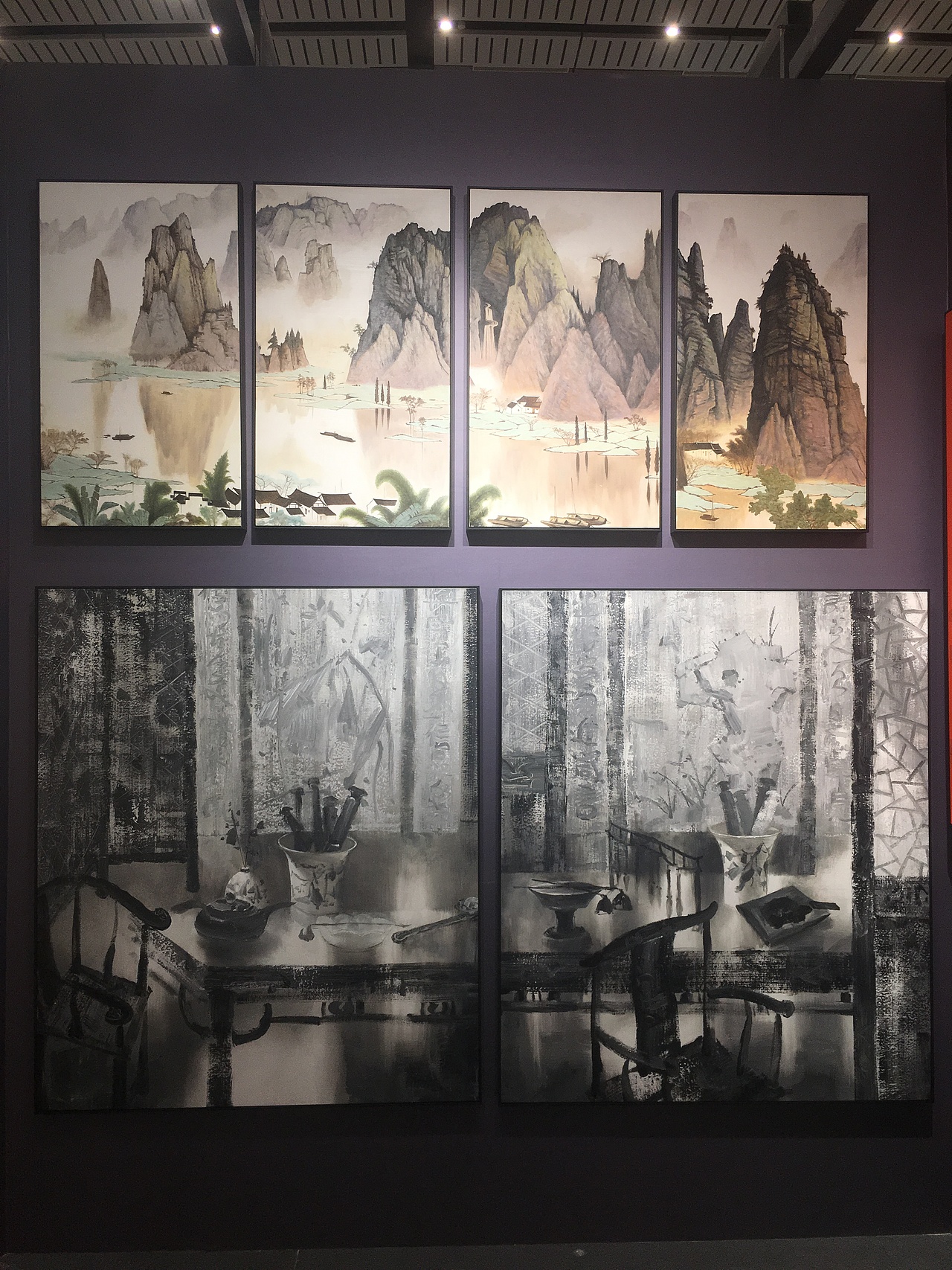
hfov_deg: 48.2
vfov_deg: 61.7
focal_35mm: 29
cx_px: 476
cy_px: 635
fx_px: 1064
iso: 32
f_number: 2.2
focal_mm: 4.15
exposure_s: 1/100
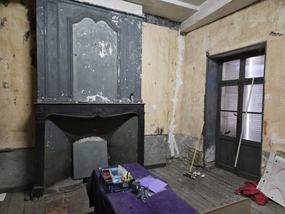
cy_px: 107
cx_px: 142
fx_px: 189
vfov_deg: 58.9
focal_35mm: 23
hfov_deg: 73.9
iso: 640
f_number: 1.8
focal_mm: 5.4
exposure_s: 1/33
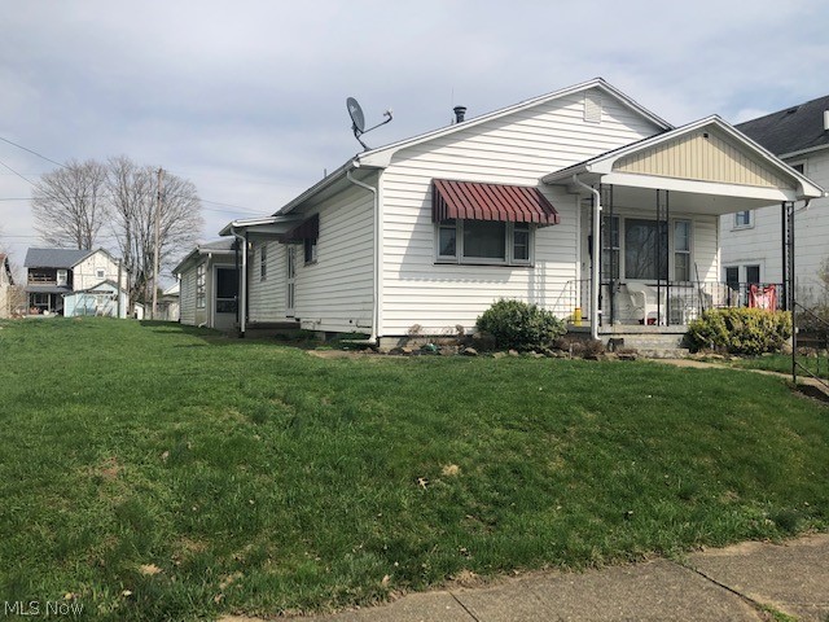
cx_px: 414
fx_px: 671
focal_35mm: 28
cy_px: 311
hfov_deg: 63.4
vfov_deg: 49.7
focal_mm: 3.99
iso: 20
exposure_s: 1/3205
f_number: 1.8
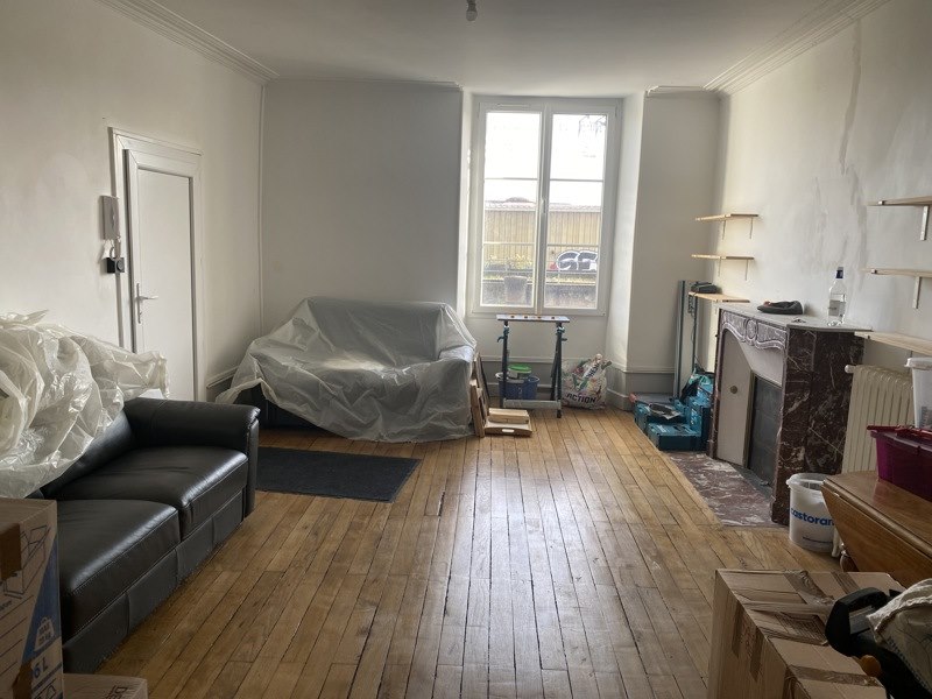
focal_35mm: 26
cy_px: 350
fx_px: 700
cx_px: 466
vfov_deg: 53.1
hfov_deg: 67.3
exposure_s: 1/121
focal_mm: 4.25
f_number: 1.8
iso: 64
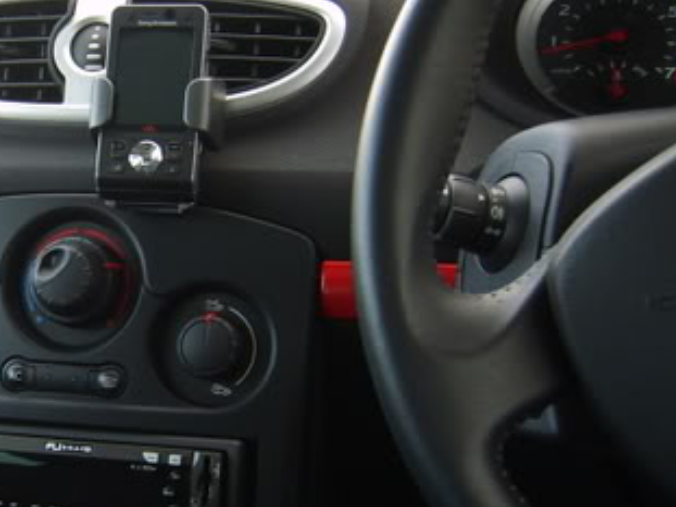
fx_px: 1406
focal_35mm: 72
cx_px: 37
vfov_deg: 20.4
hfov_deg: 26.0
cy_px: 259
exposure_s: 1/30
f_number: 2.8
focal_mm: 7.4
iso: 50
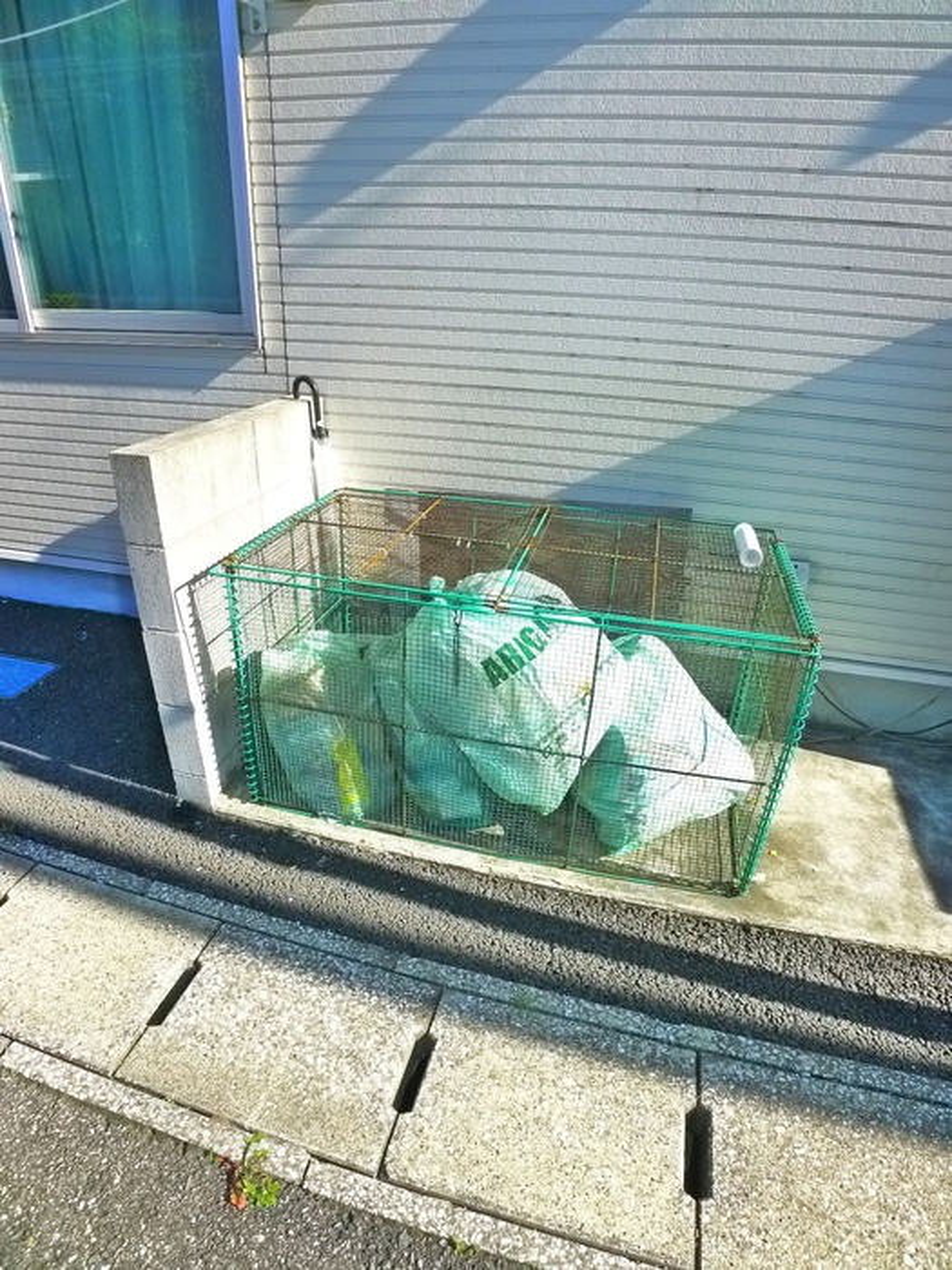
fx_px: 880
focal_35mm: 24
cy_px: 635
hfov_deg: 56.8
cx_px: 476
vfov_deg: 71.6
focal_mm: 5.1
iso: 400
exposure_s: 1/500
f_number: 3.5
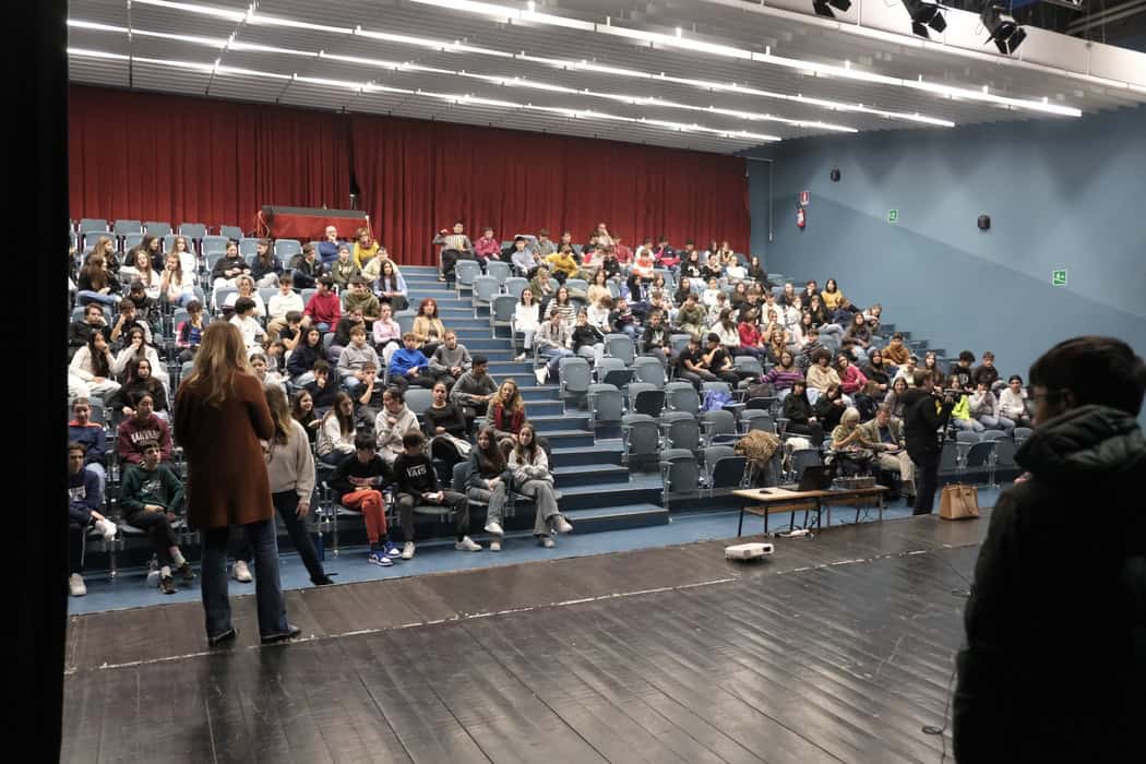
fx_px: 859
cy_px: 382
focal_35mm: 27
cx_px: 573
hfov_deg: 67.4
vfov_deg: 47.9
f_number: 2.8
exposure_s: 1/125
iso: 3200
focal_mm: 18
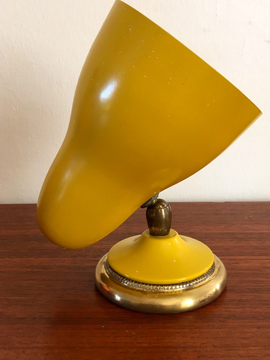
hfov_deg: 41.7
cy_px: 157
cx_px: 150
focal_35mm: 34
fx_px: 354
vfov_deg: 53.8
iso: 80
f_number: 2.2
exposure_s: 1/33
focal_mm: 4.15
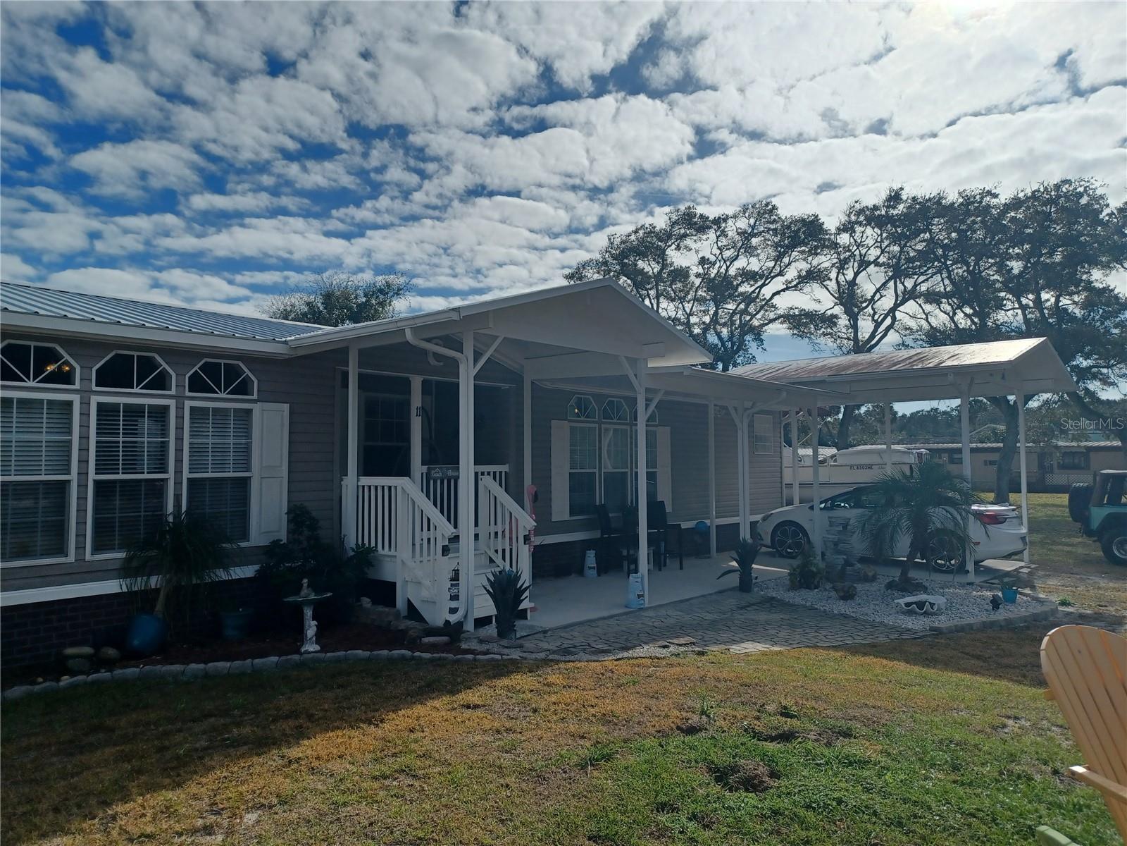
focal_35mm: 25
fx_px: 814
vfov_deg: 54.9
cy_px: 423
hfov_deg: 69.4
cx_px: 564
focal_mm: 4.6
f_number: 1.8
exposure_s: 1/1577
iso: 32
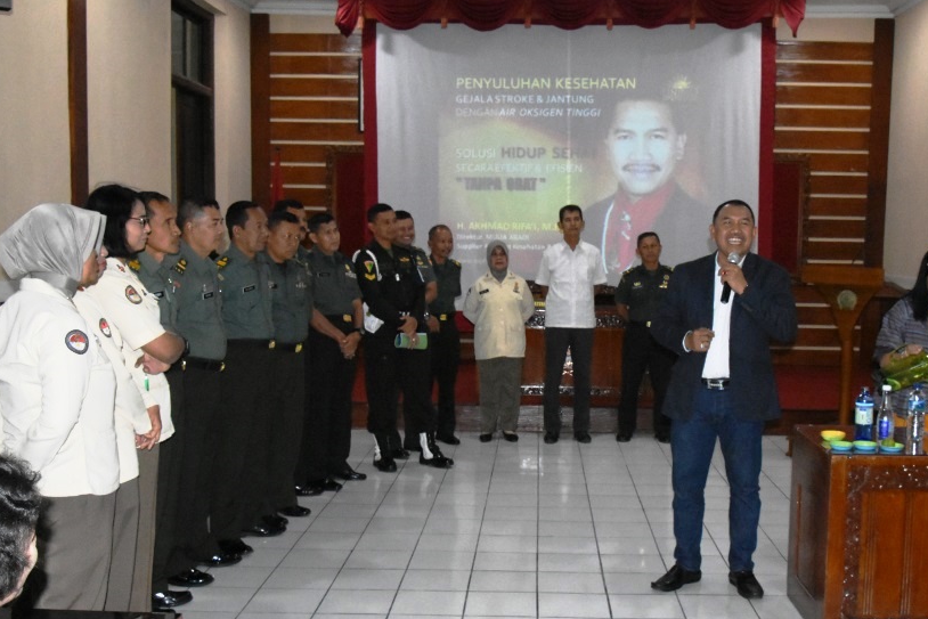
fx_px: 1022
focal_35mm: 40
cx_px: 542
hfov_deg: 48.6
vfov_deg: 33.7
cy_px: 335
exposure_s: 1/125
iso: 8000
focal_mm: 21
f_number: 10
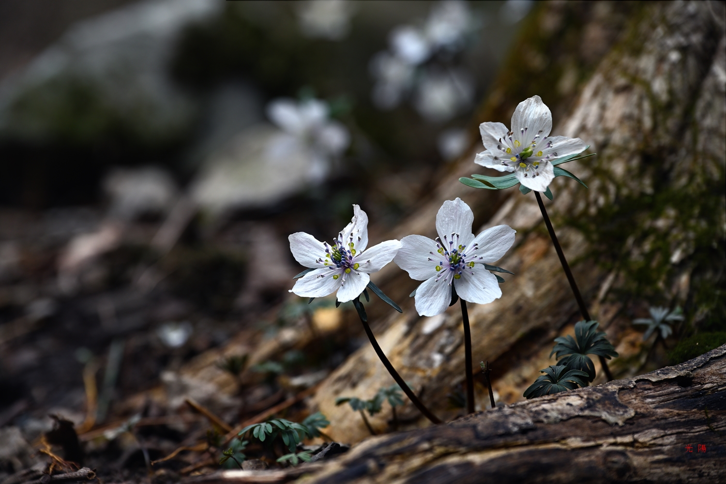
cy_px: 242
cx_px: 363
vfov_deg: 11.4
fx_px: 2420
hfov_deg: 17.1
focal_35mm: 120
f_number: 5.6
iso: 100
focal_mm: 120
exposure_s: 1/80
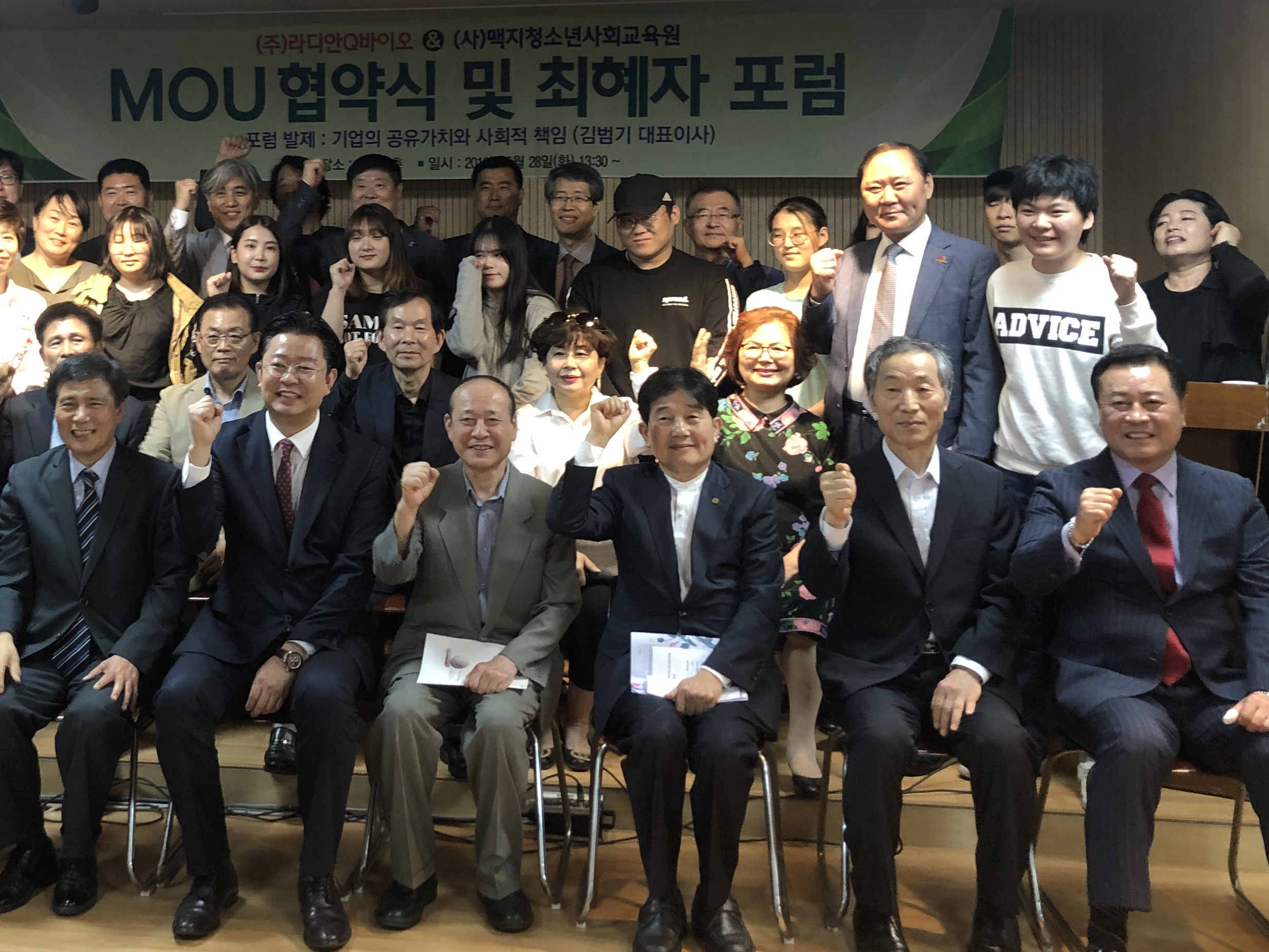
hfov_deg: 40.4
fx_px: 1686
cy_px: 272
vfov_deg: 31.1
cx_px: 359
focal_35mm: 46
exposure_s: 1/15
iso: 50
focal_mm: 3.99
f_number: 1.8
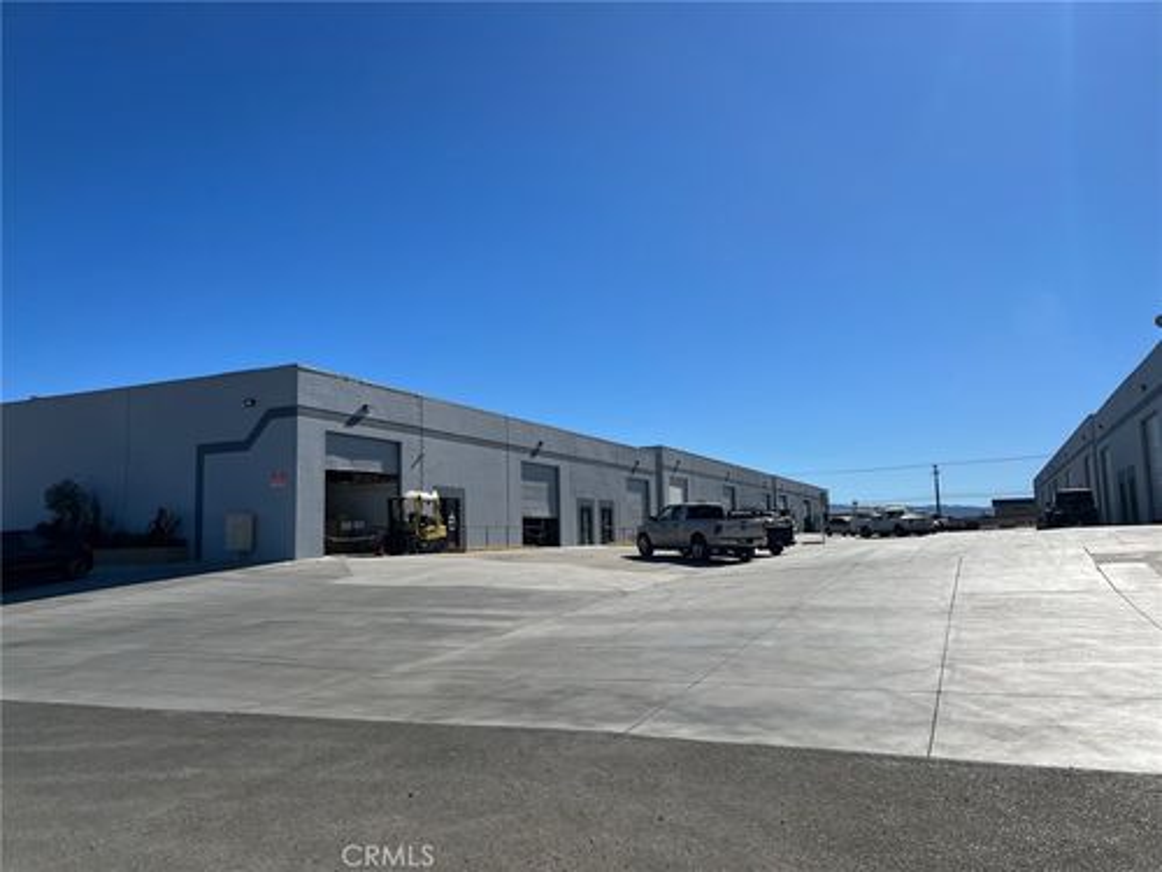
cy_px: 436
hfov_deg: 67.3
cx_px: 581
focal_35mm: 26
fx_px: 873
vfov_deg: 53.1
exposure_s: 1/9434
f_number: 1.5
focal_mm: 5.7
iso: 50
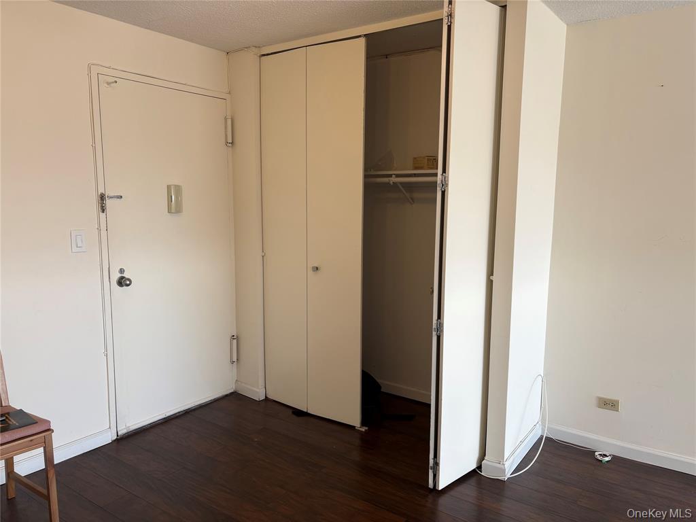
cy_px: 261
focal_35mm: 26
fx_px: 523
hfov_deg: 67.3
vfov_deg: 53.1
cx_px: 348
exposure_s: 1/121
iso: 40
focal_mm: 5.96
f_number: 1.6
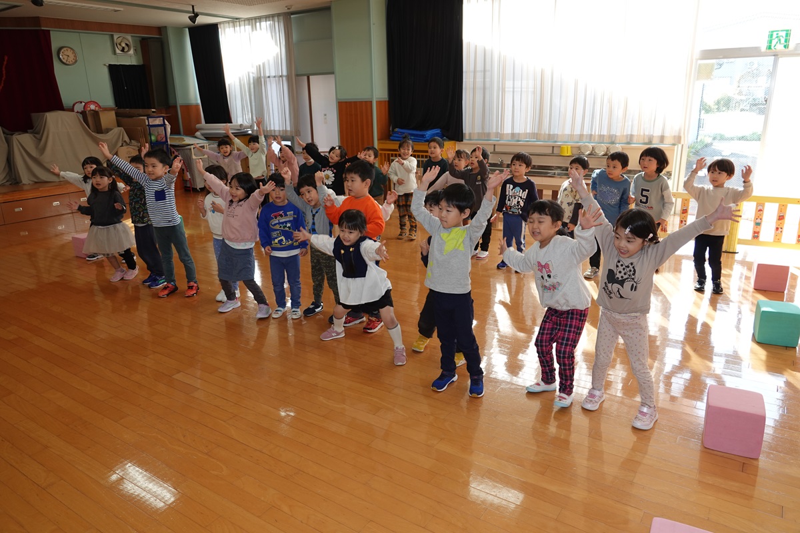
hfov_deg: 73.7
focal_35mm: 24
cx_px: 400
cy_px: 266
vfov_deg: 53.1
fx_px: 533
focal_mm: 8.8
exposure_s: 1/100
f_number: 2.5
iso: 100
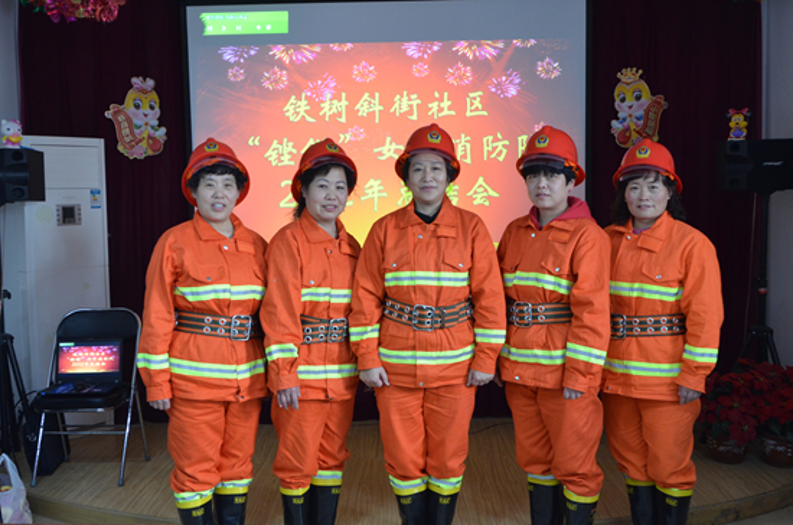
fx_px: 791
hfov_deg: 53.2
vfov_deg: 36.7
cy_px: 262
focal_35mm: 36
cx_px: 396
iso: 1250
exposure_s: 1/50
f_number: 3.5
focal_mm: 24
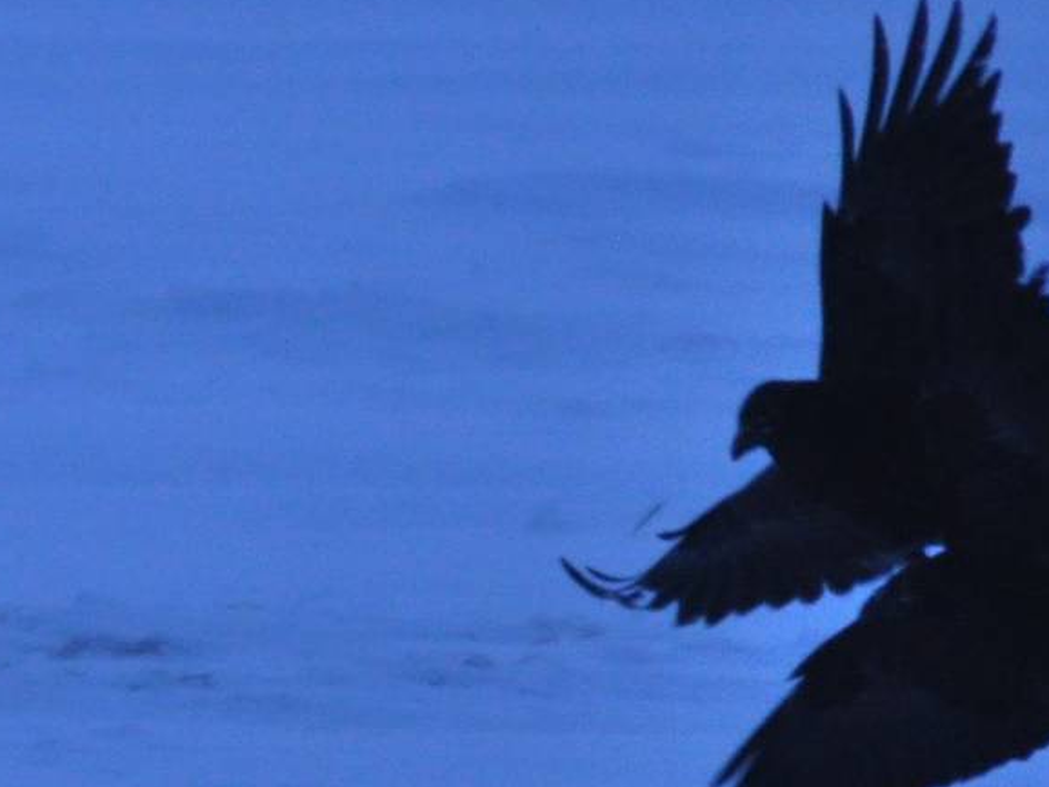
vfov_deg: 1.7
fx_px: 26643
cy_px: 574
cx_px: -20
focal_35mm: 879
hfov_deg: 2.3
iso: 1600
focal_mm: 220
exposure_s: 1/320
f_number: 5
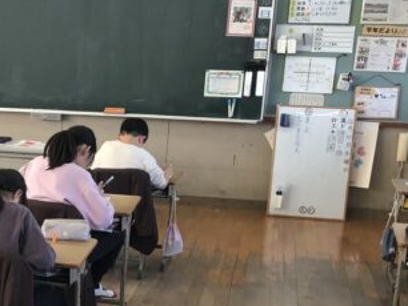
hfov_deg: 24.4
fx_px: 885
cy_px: 255
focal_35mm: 75
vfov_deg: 19.4
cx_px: -31
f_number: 1.8
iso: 25
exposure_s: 1/40
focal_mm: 3.99
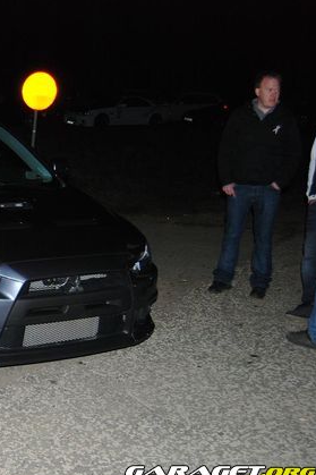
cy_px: 240
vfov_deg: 37.7
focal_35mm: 53
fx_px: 695
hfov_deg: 23.8
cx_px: -43
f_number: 3.8
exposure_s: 1/60
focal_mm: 23
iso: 200
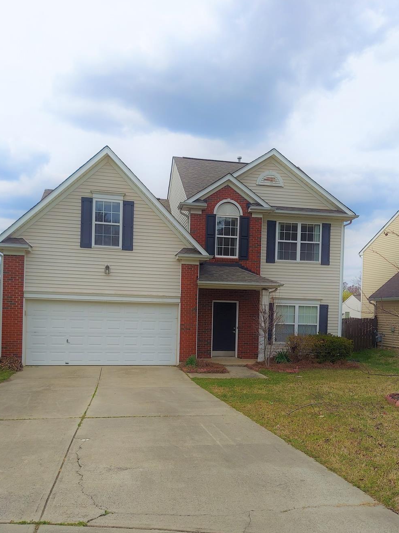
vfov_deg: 63.2
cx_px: 204
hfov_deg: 49.7
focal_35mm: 28
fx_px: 431
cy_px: 303
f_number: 1.8
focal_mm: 5.23
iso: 50
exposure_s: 1/1319
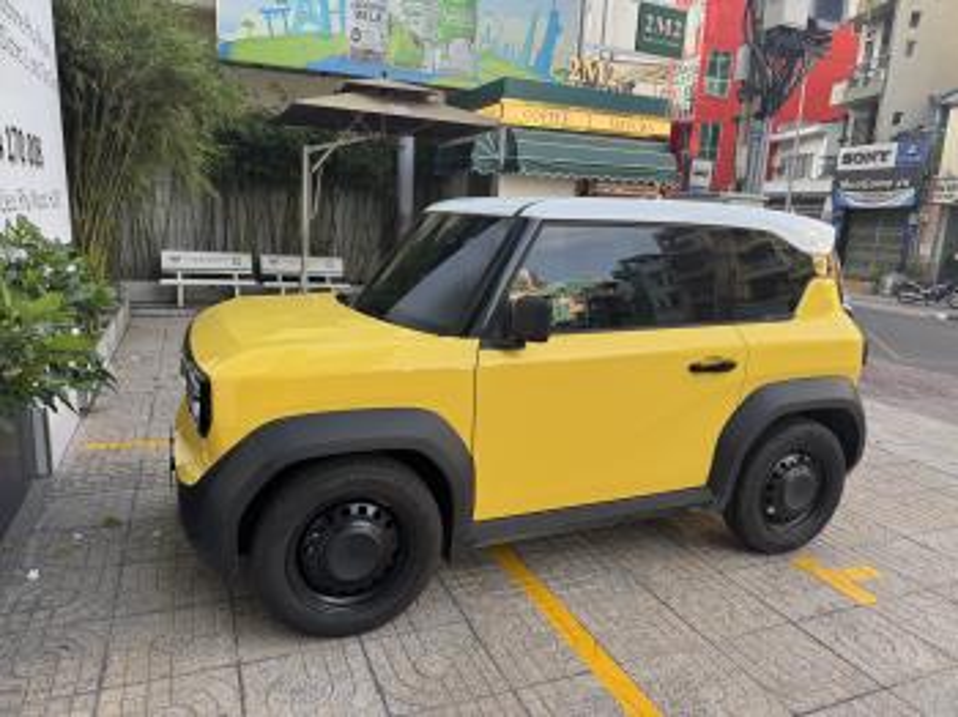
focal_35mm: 24
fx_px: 664
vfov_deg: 56.8
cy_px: 358
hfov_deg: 71.6
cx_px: 479
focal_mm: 6.76
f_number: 1.78
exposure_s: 1/436
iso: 80
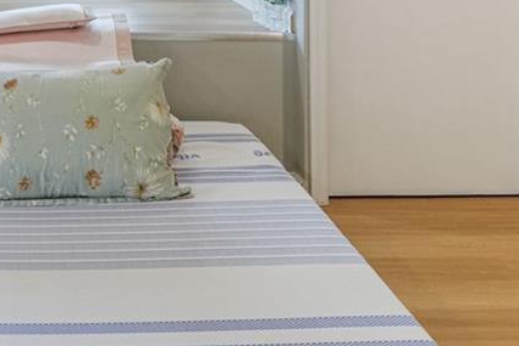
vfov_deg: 18.2
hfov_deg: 28.0
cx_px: -17
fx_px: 965
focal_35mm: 67
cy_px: -166
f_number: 10
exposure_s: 1/125
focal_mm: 14
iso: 1600
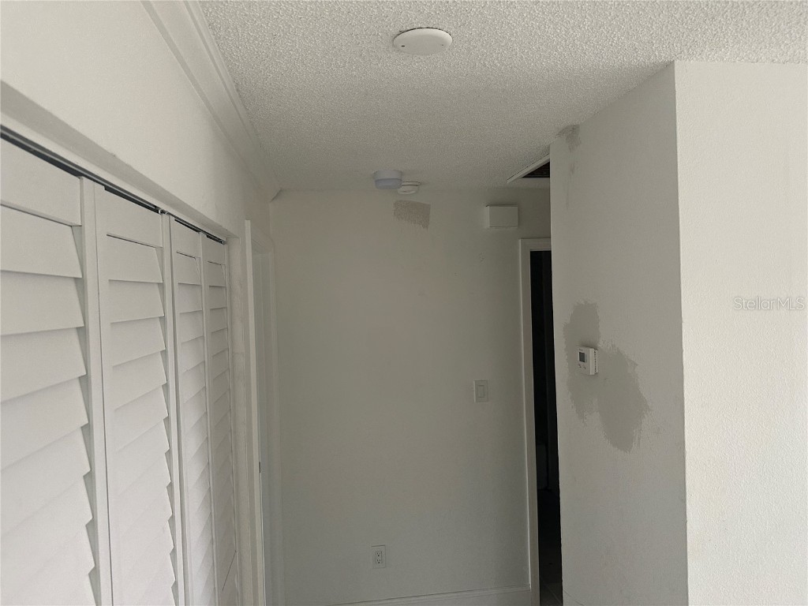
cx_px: 404
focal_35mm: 24
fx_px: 560
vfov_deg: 56.8
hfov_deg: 71.6
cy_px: 303
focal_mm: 6.86
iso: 250
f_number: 1.78
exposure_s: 1/81
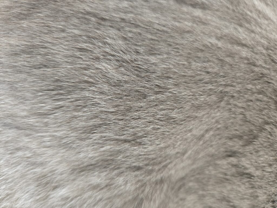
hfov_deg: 73.9
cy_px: 104
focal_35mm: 23
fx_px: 184
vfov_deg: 58.9
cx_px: 138
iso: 1000
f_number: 1.8
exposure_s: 1/100
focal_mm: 5.4
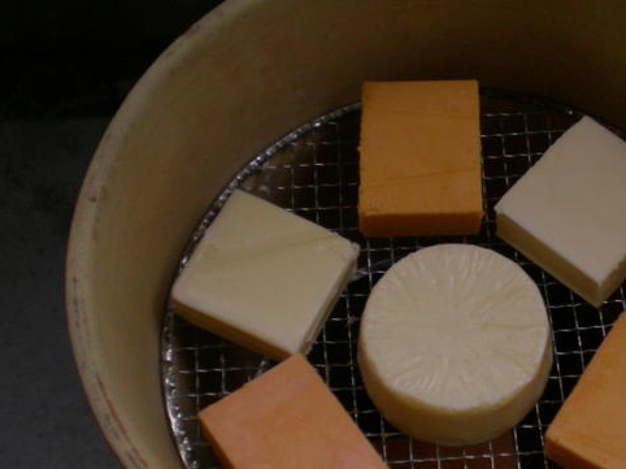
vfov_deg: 20.7
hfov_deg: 27.2
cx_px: 432
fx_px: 1283
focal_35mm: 71
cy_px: 262
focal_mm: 6.3
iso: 137
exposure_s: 1/128
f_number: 3.1
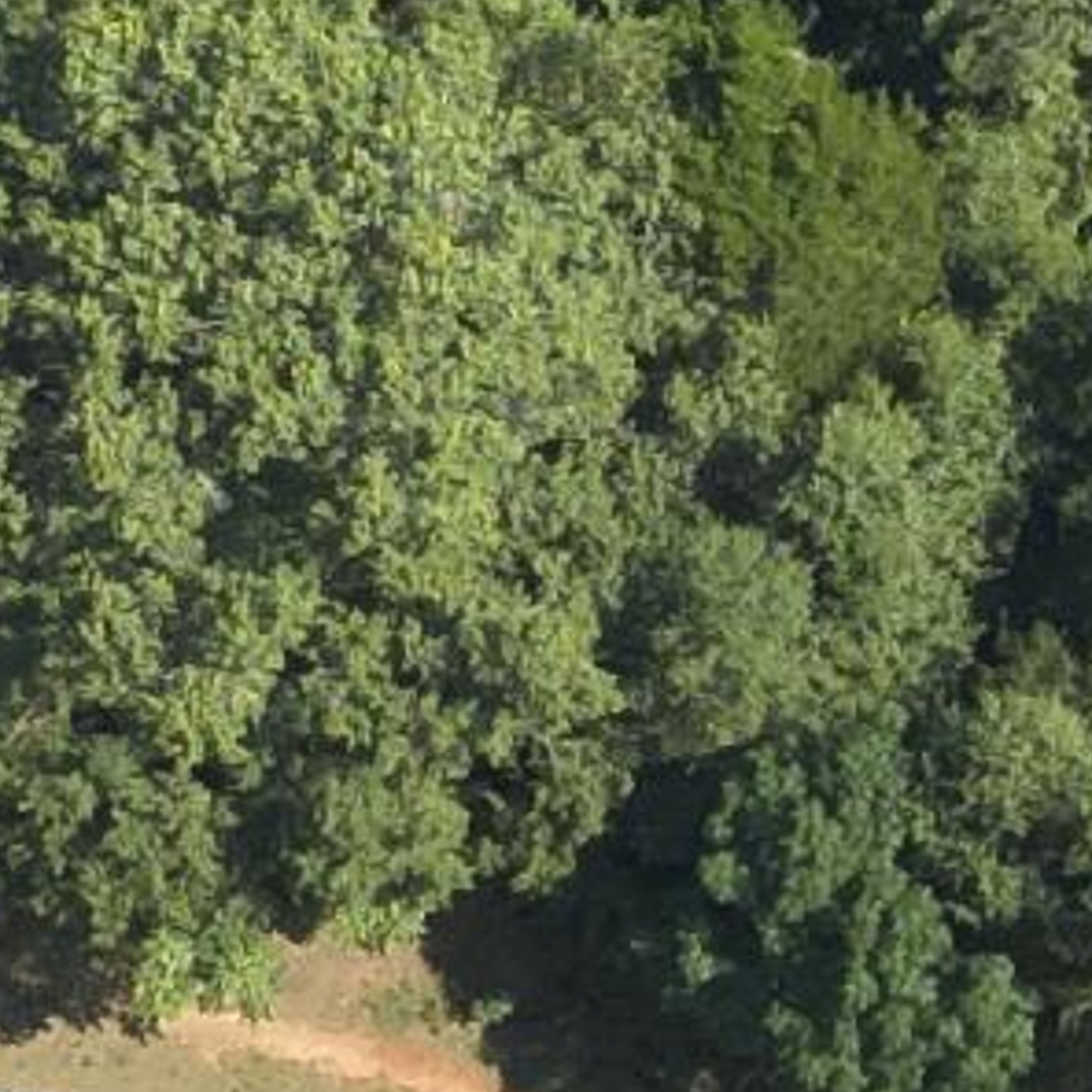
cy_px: 181
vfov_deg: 8.1
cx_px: 646
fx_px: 7673
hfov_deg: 8.1
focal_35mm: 215
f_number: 2.8
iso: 100
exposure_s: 1/640
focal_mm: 4.4
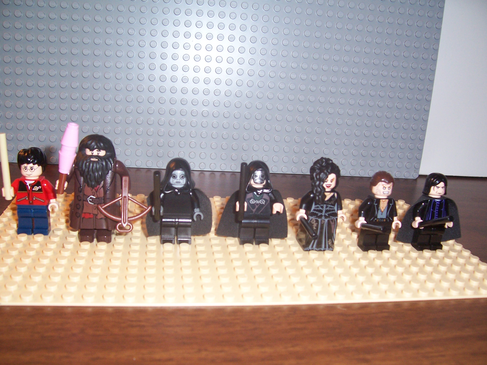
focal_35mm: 34
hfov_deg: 54.0
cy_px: 182
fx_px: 478
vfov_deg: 41.8
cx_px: 244
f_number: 2.7
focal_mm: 5.6
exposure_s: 1/60
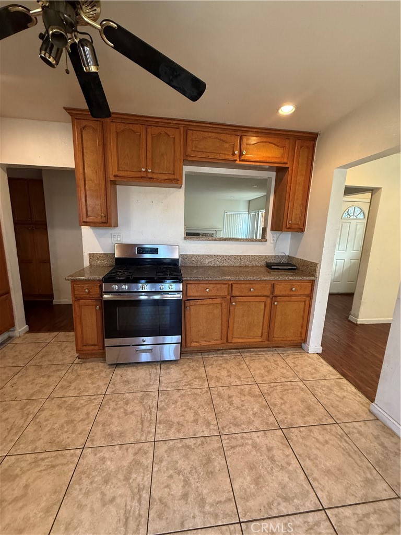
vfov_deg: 102.1
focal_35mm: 14
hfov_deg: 85.7
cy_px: 268
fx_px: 216
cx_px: 200
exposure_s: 1/60
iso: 320
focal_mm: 2.22
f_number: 2.2
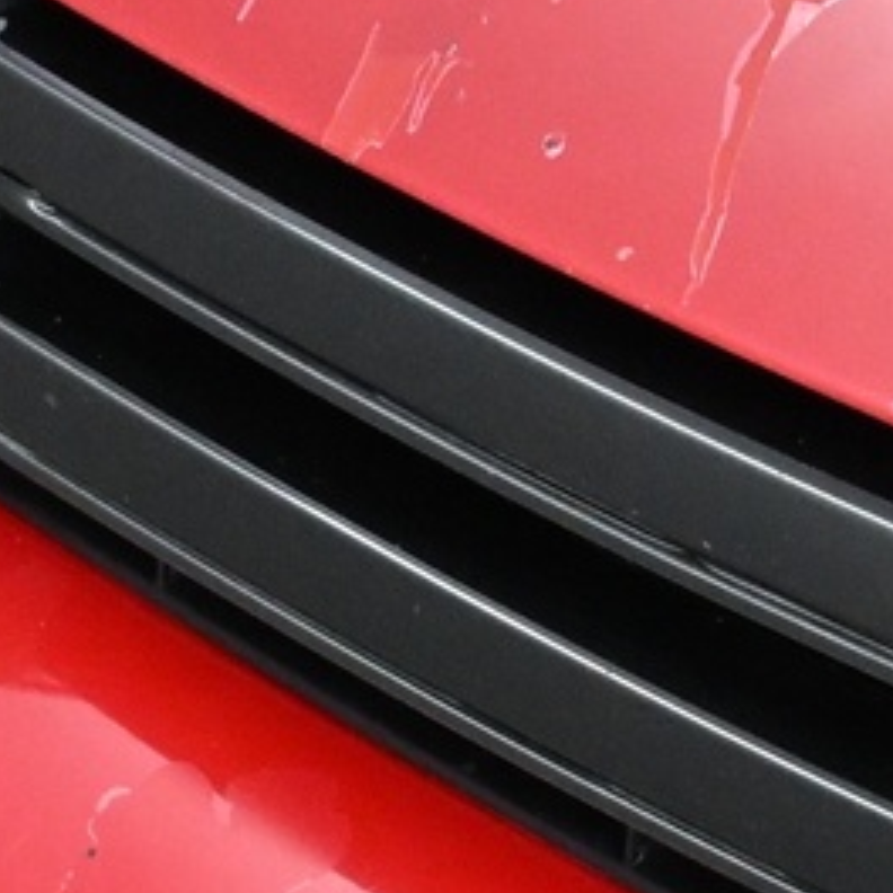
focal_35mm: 274
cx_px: 636
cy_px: 257
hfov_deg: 6.4
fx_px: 7986
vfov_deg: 6.4
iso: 3200
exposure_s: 1/125
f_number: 5.3
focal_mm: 35
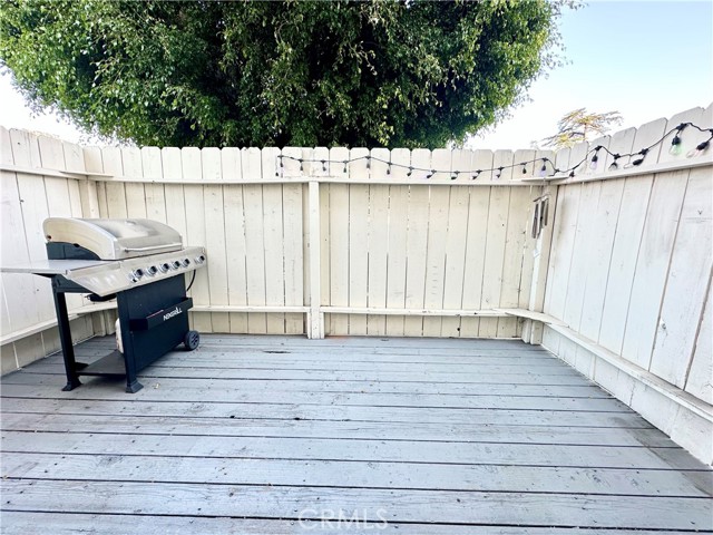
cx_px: 356
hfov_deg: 102.1
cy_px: 268
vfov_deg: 85.7
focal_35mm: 14
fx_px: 288
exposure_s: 1/120
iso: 80
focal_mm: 2.22
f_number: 2.2
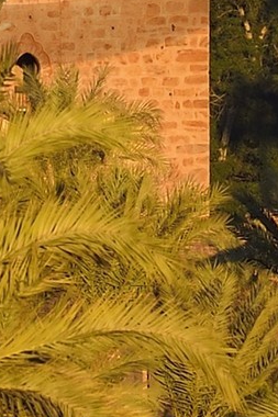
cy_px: -449
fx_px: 14642
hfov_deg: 1.1
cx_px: 2
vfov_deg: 1.6
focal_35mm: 1263
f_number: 9
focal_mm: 200
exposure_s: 1/250
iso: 200
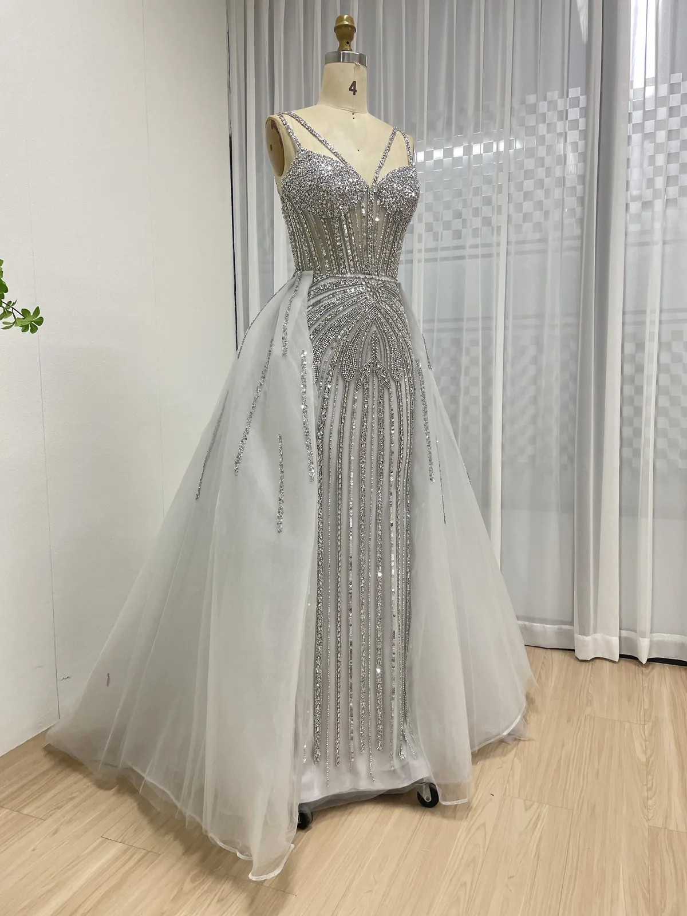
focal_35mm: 26
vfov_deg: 67.3
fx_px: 688
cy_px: 458
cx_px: 344
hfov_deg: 53.1
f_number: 1.6
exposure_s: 1/50
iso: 125
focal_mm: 4.2
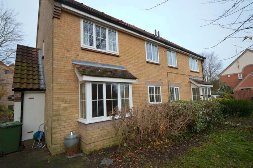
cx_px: 126
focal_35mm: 18
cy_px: 84
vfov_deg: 67.3
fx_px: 126
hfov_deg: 90.0
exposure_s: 1/125
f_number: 5.6
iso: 125
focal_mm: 12
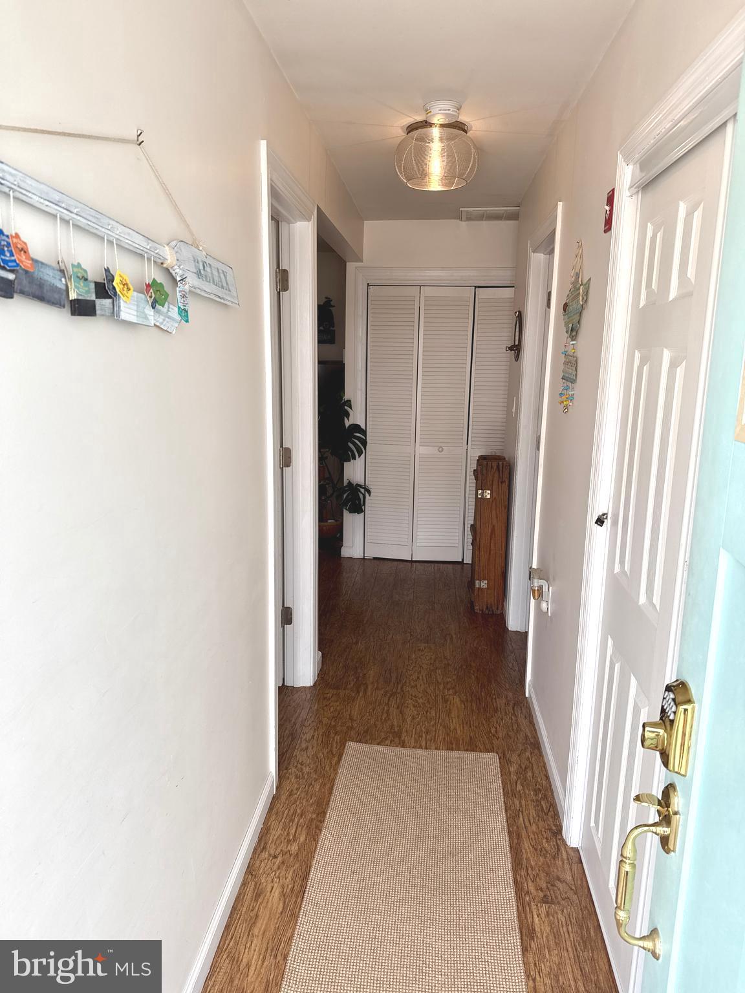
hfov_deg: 56.8
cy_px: 496
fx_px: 689
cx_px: 372
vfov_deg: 71.6
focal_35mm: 24
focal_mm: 6.76
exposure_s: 1/440
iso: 80
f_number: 1.78
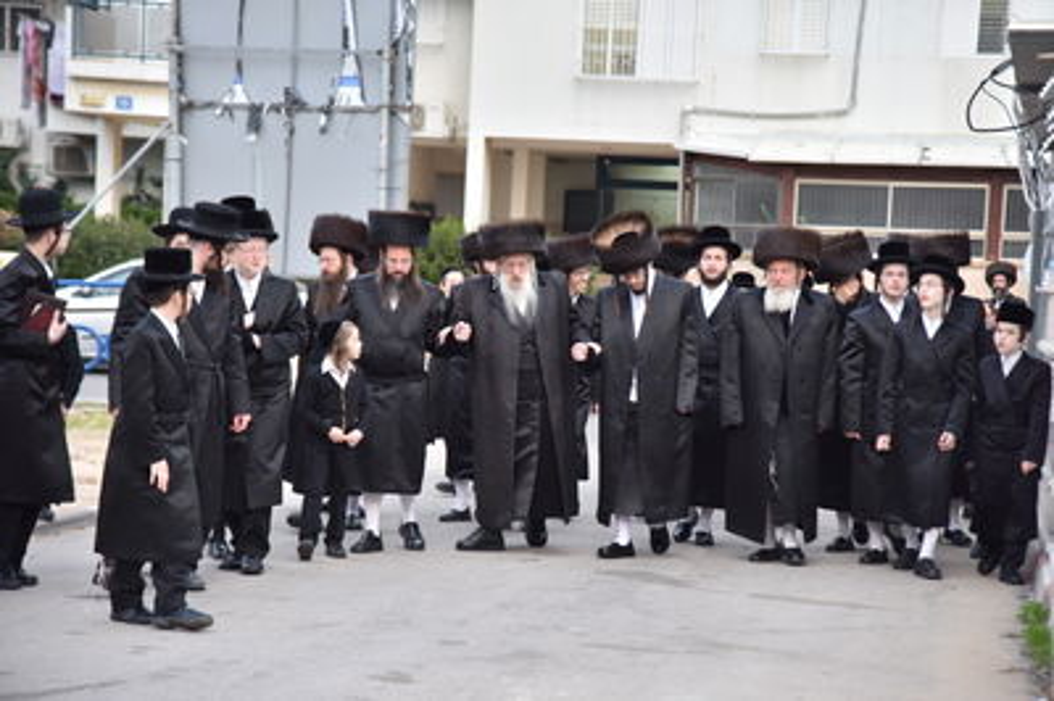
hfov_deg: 19.5
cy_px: 350
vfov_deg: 13.0
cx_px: 527
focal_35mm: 105
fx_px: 3072
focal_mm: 105
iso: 640
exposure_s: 1/125
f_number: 4
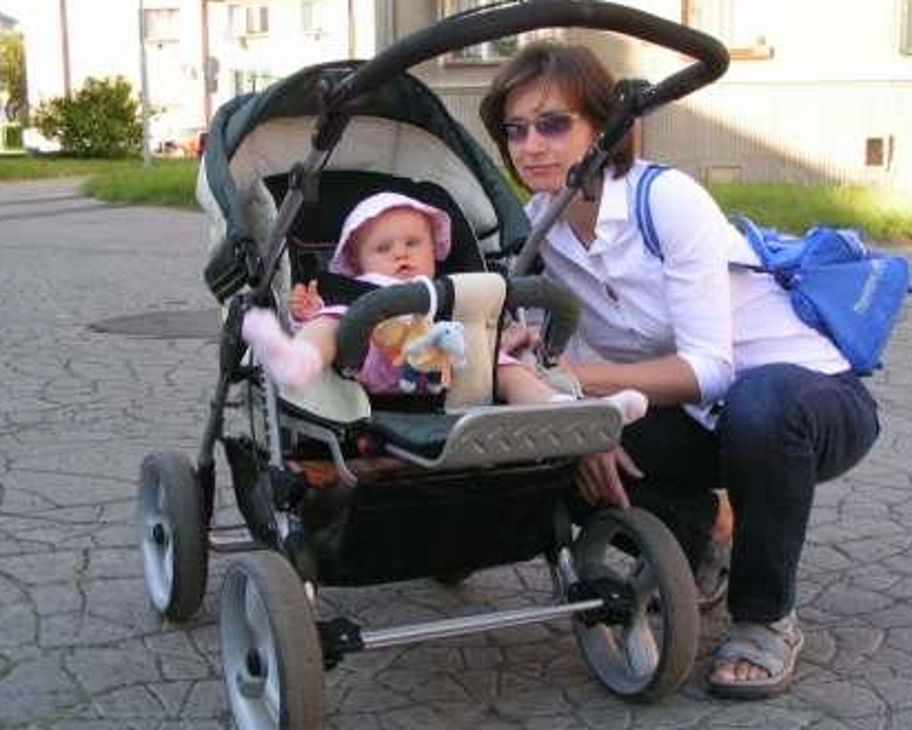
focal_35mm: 50
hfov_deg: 37.3
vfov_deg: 30.3
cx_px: 464
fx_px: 1350
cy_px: 364
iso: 50
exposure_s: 1/80
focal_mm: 7.3
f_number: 4
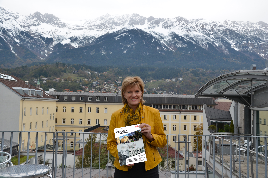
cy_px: 89
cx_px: 134
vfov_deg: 36.7
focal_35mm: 36
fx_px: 267
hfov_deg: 53.2
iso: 200
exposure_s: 1/200
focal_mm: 24
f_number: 7.1
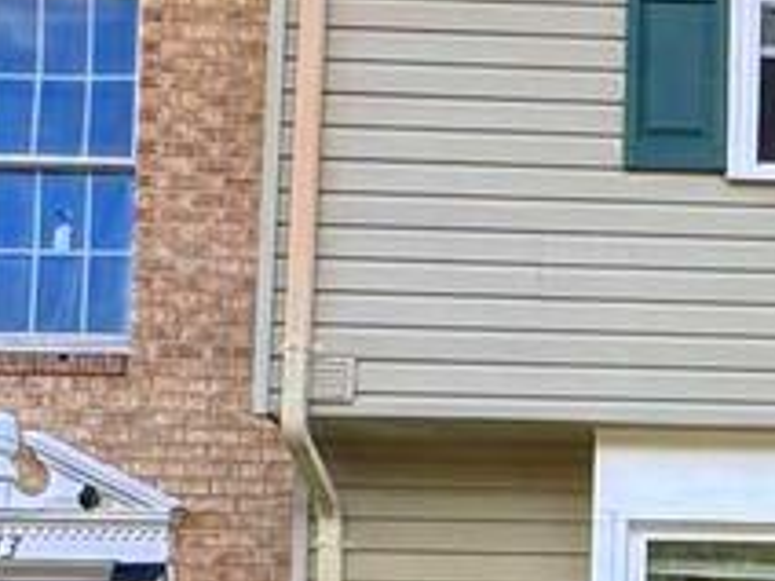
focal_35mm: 95
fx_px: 2127
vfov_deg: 14.6
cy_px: 859
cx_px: 1214
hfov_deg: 18.1
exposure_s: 1/329
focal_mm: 2.22
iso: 40
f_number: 2.2
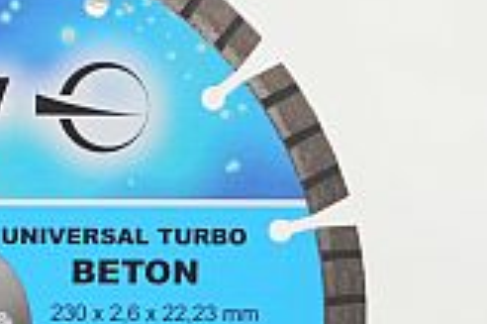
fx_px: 2838
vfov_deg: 6.5
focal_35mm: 210
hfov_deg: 9.7
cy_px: 351
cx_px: -56
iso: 400
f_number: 5.3
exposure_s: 1/80
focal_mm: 46
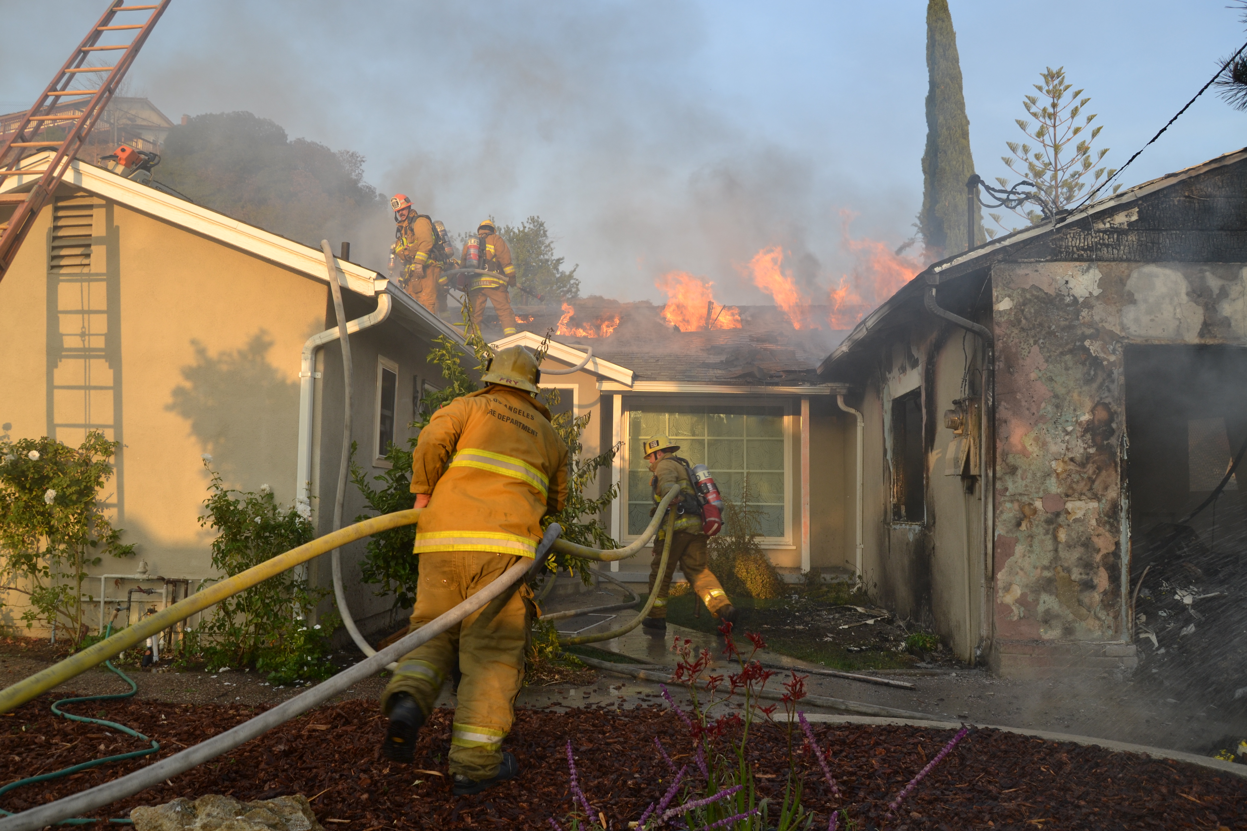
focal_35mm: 27
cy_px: 416
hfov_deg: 67.4
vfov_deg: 47.9
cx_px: 624
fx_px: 935
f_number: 5.6
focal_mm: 18
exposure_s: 1/125
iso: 160
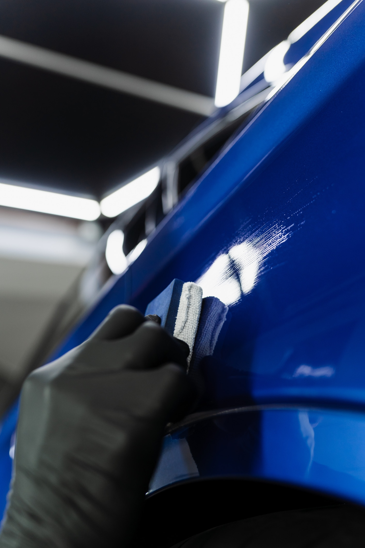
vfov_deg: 54.4
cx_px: 182
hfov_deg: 37.9
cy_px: 274
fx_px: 532
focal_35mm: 35
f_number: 2.5
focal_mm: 35
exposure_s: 1/160
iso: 500
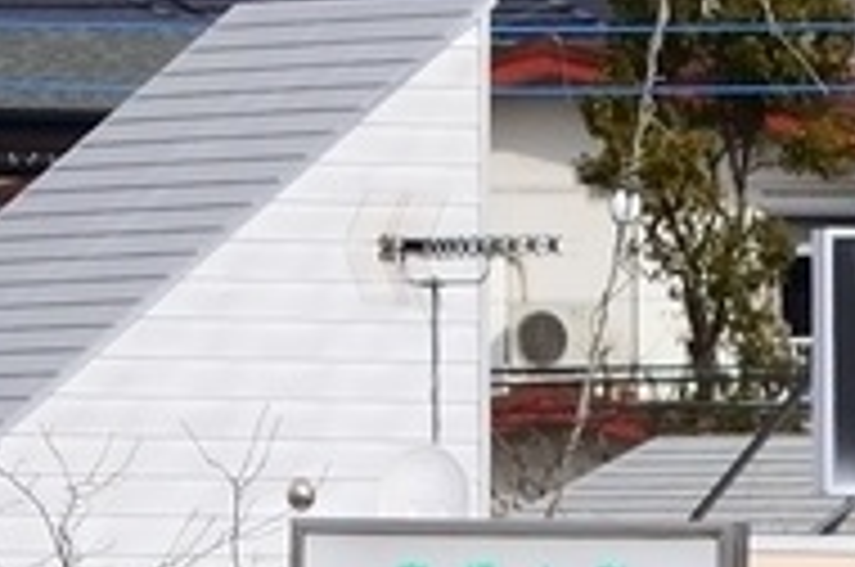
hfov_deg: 1.7
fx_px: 28124
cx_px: 1742
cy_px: 1226
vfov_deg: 1.2
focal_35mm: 1186
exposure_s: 1/1000
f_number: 8
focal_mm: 125
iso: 320
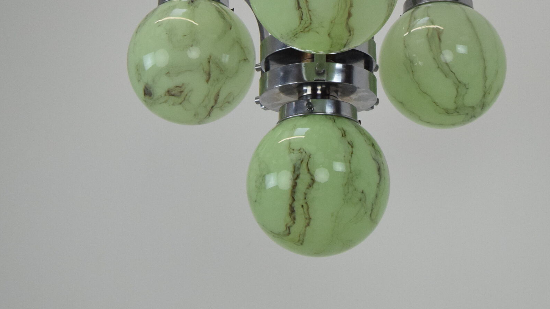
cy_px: -23
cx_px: 310
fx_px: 1123
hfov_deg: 27.5
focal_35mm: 77
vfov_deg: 15.3
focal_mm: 26
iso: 1600
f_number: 10
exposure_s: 1/400
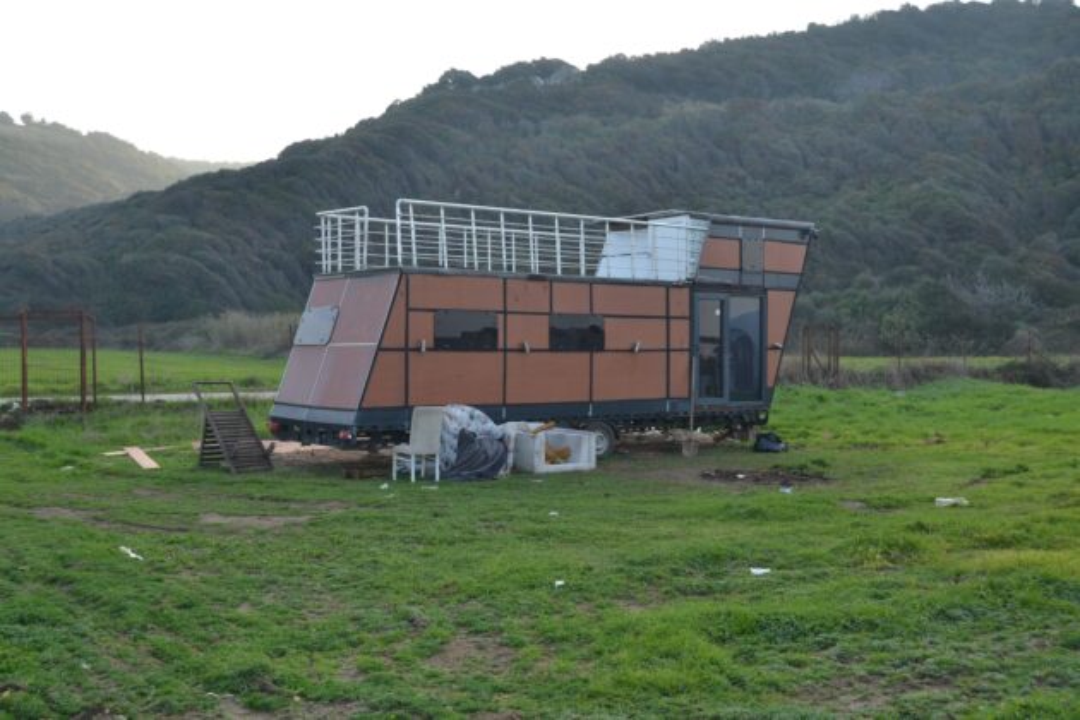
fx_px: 1080
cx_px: 540
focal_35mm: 36
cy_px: 360
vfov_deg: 36.9
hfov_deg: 53.1
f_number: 6.3
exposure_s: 1/160
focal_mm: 24
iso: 100
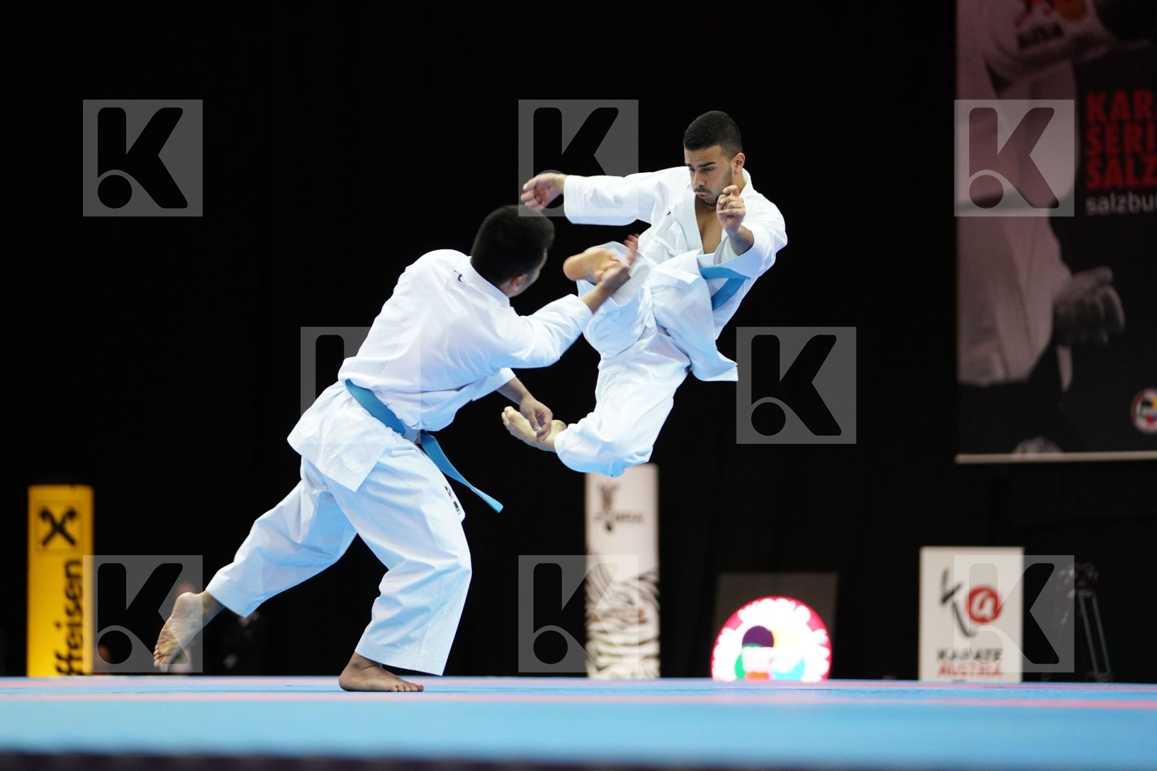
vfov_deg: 11.6
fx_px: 3792
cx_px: 578
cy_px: 386
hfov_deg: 17.3
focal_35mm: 118
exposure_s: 1/500
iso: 2500
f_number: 2.8
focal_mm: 118
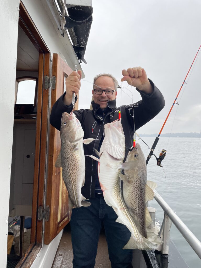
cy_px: 134
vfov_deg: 67.3
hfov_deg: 53.1
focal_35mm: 26
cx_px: 100
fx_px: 201
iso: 32
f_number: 1.6
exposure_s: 1/121
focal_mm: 4.2
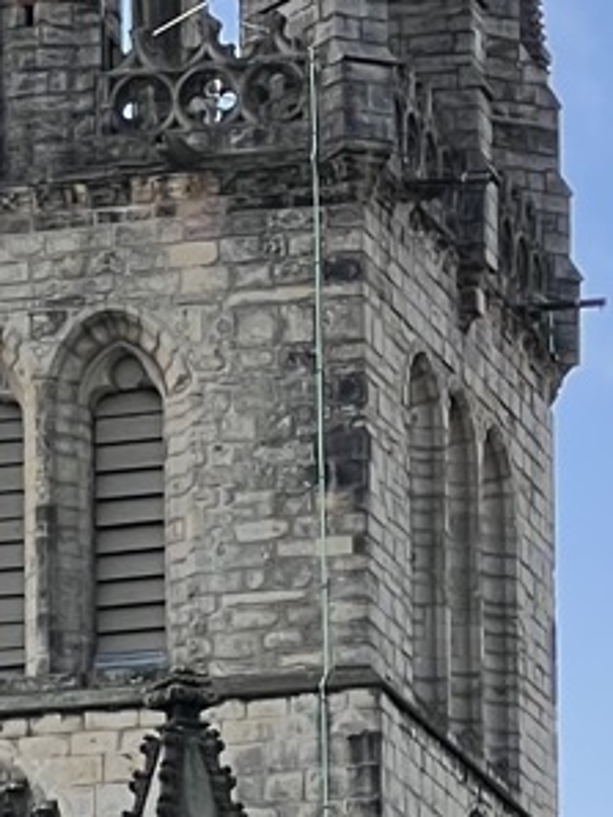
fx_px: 7833
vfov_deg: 6.0
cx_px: 305
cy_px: 693
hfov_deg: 4.5
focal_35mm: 332
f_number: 2.8
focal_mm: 9
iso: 32
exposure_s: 1/649
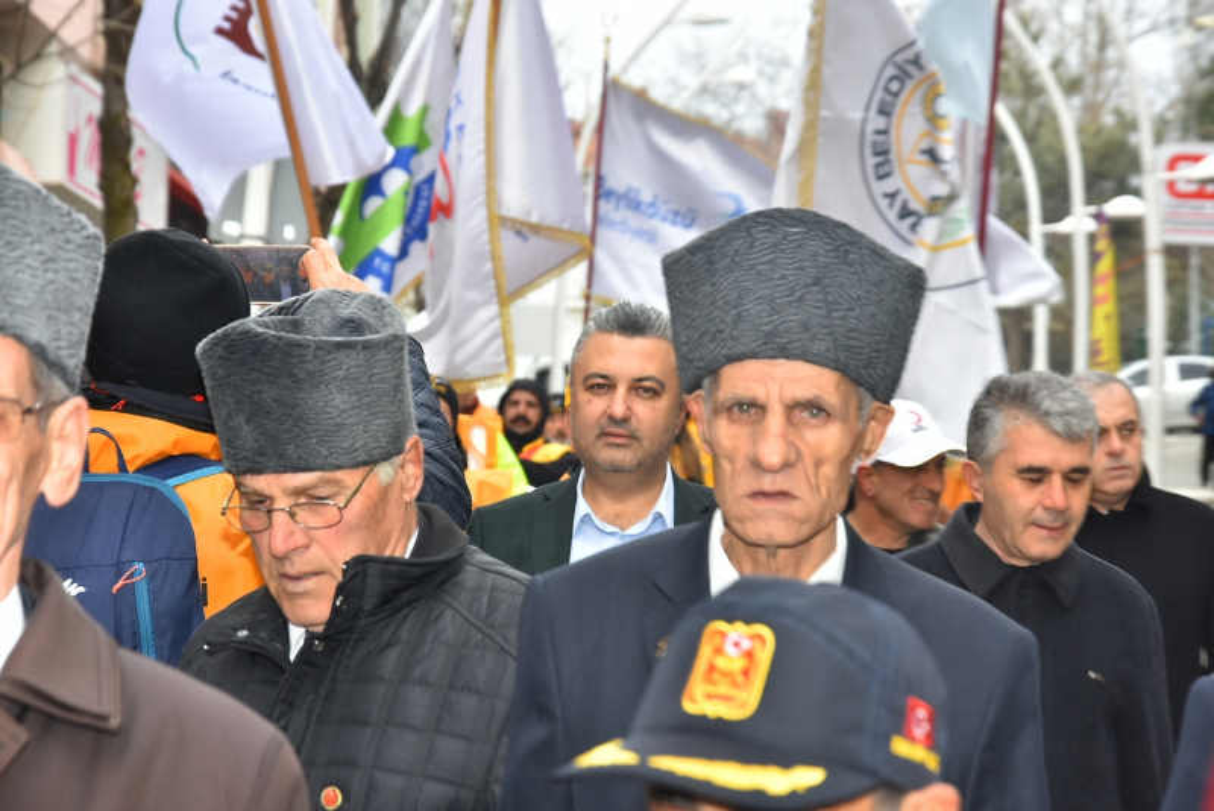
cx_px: 607
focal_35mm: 120
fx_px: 4048
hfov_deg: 17.1
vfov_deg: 11.4
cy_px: 406
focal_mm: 80
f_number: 8
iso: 500
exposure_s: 1/125
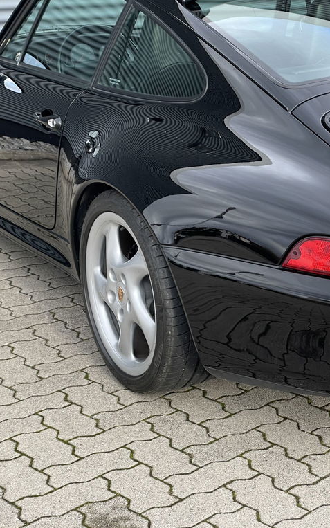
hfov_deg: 17.2
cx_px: 338
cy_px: 264
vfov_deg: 27.8
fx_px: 1065
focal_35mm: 74
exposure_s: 1/99
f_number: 2
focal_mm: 6
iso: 32
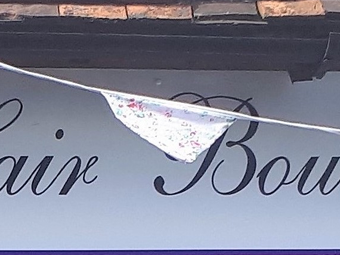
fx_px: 1464
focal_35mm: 149
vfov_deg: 9.7
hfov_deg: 12.6
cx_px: -164
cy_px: 387
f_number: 1.9
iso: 40
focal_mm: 3.6
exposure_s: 1/239
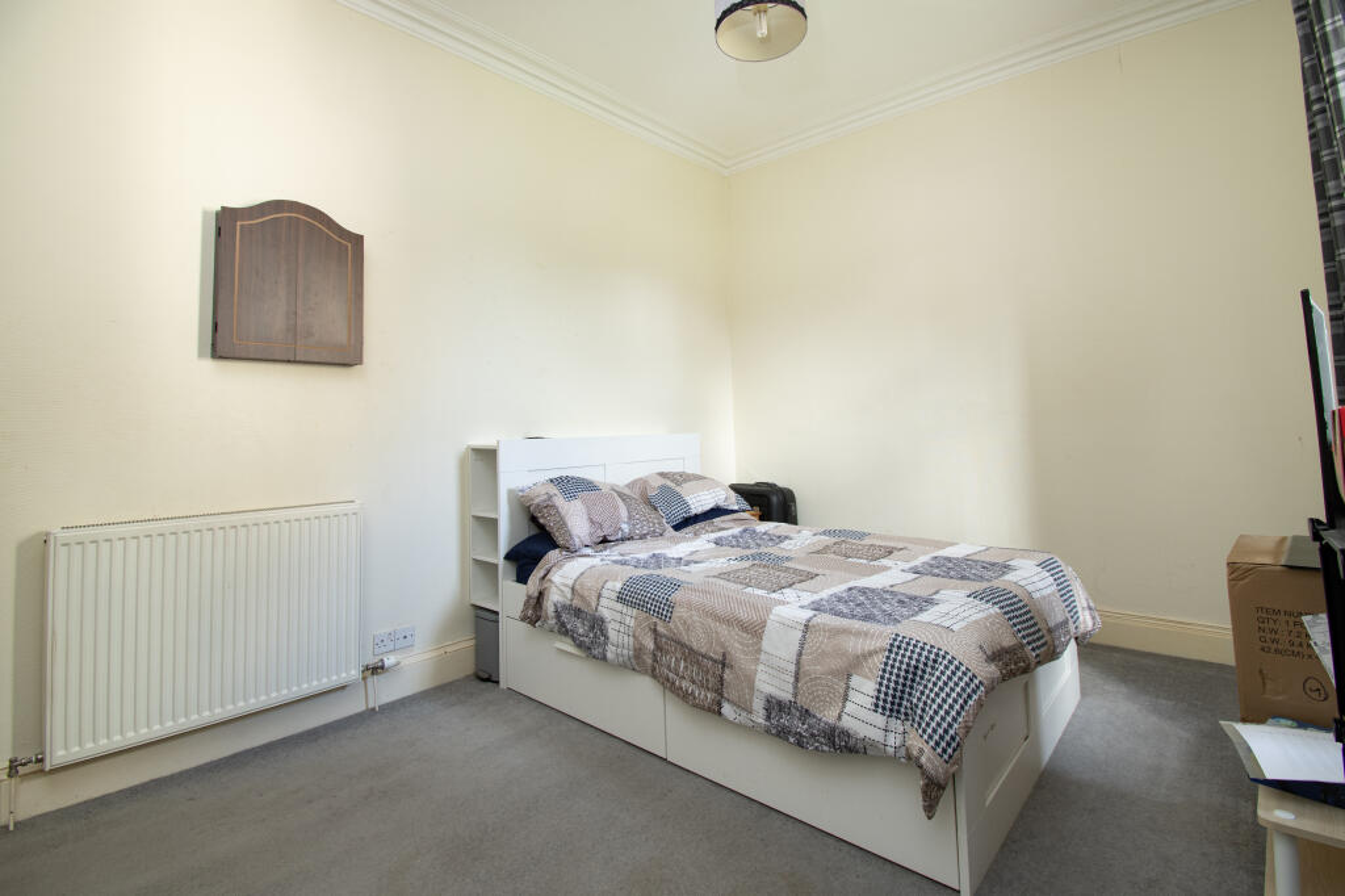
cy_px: 448
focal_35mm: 15
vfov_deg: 77.3
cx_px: 672
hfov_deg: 100.4
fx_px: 560
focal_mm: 10
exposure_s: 1/4
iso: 320
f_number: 8
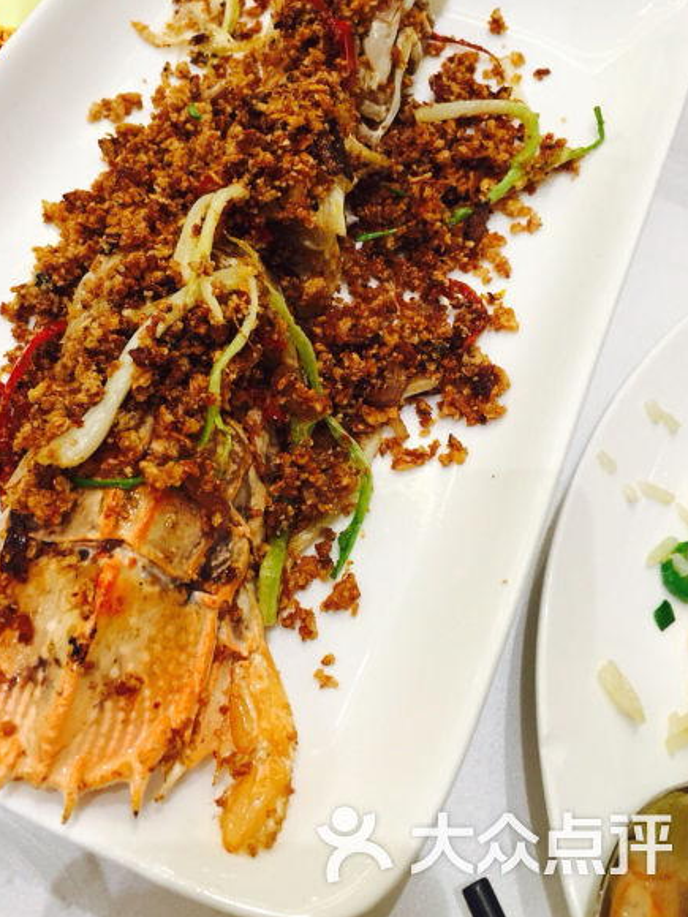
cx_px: 298
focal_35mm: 35
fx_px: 928
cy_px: 373
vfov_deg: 52.3
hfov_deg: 40.6
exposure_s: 1/30
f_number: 2.2
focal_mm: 4.15
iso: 100
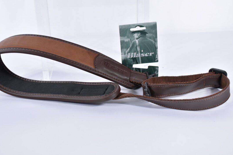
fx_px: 340
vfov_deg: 25.7
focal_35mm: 53
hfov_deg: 37.8
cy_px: 69
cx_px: 109
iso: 640
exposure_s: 1/60
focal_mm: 31
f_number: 5
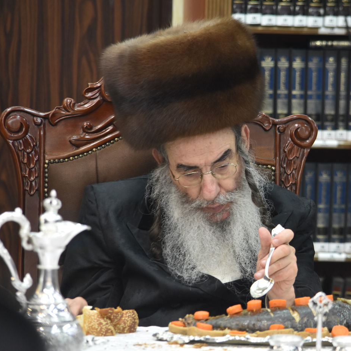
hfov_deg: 5.5
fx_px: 3632
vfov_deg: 5.5
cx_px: 250
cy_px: 175
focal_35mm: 317
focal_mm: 165
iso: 1250
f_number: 5.6
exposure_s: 1/100
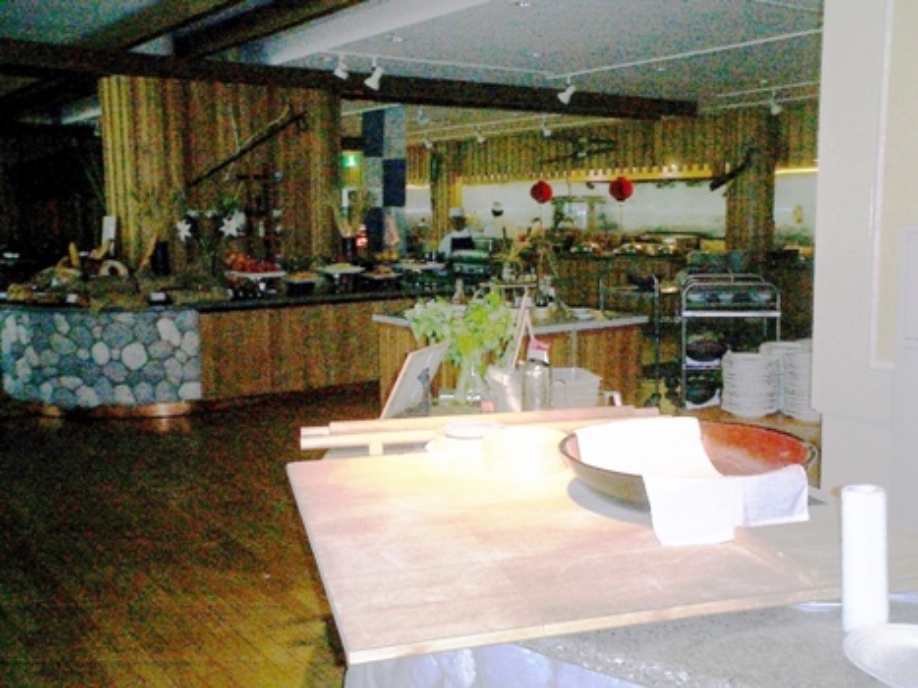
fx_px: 981
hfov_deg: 50.2
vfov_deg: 38.6
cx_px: 459
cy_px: 344
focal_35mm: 37
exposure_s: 1/40
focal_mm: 5.6
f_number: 3.5
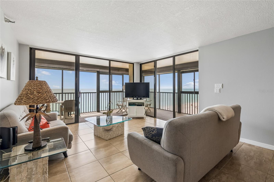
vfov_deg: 77.3
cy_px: 91
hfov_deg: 100.4
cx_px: 137
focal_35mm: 15
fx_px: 114
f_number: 7.1
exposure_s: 1/60
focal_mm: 10
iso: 100
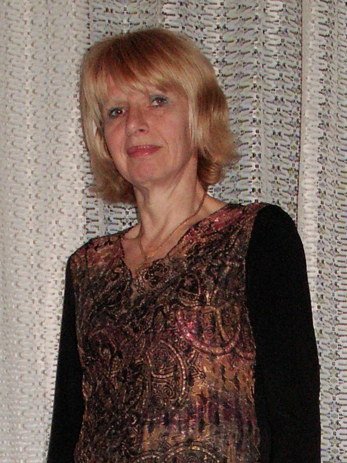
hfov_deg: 40.7
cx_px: 174
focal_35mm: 35
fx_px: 468
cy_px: 232
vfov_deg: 52.6
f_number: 2.8
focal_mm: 5.86
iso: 160
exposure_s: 1/40
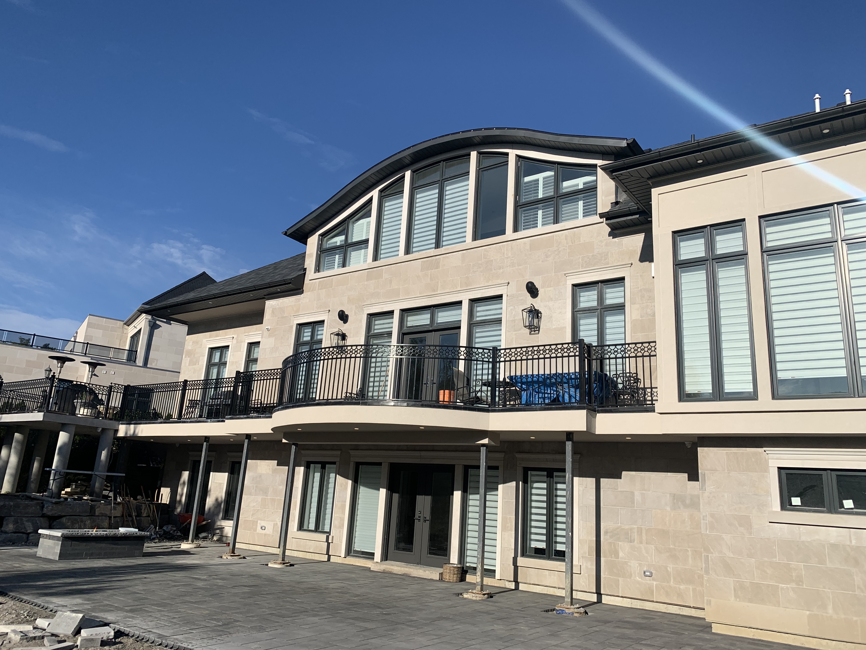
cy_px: 325
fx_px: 650
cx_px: 433
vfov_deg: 53.1
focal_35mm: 26
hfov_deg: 67.3
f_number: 1.8
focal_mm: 4.25
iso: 25
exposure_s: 1/3650
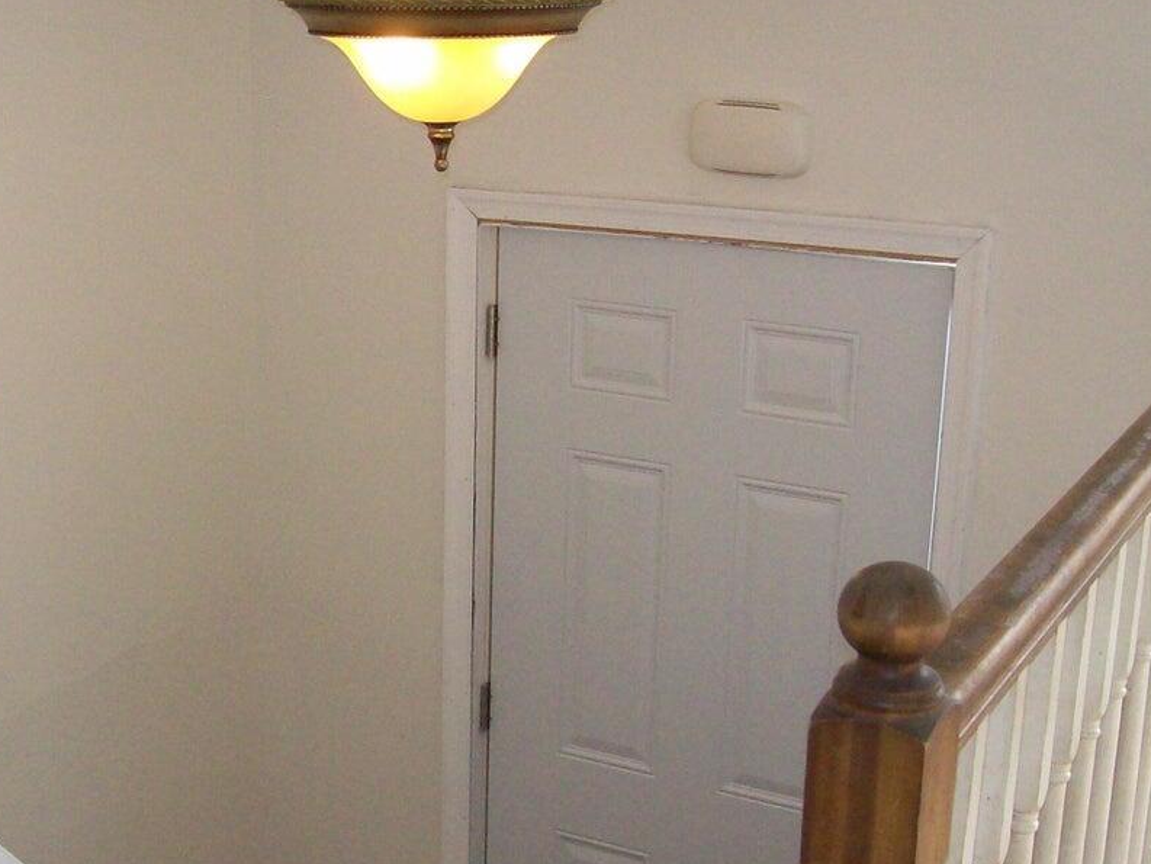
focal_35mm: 62
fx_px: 2062
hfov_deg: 30.9
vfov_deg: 23.5
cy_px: 590
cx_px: 366
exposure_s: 1/64
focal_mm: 6
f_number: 2.7
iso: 200
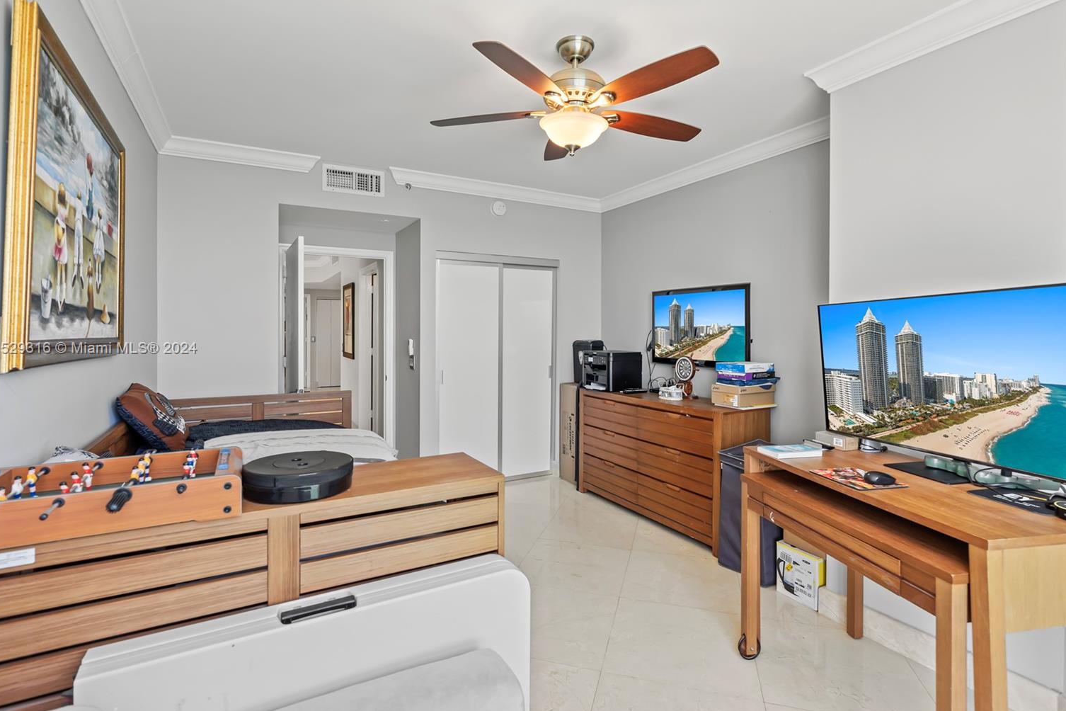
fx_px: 503
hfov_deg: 93.3
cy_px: 349
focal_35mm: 17
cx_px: 537
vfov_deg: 70.4
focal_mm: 16
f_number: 4.5
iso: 400
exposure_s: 1/15
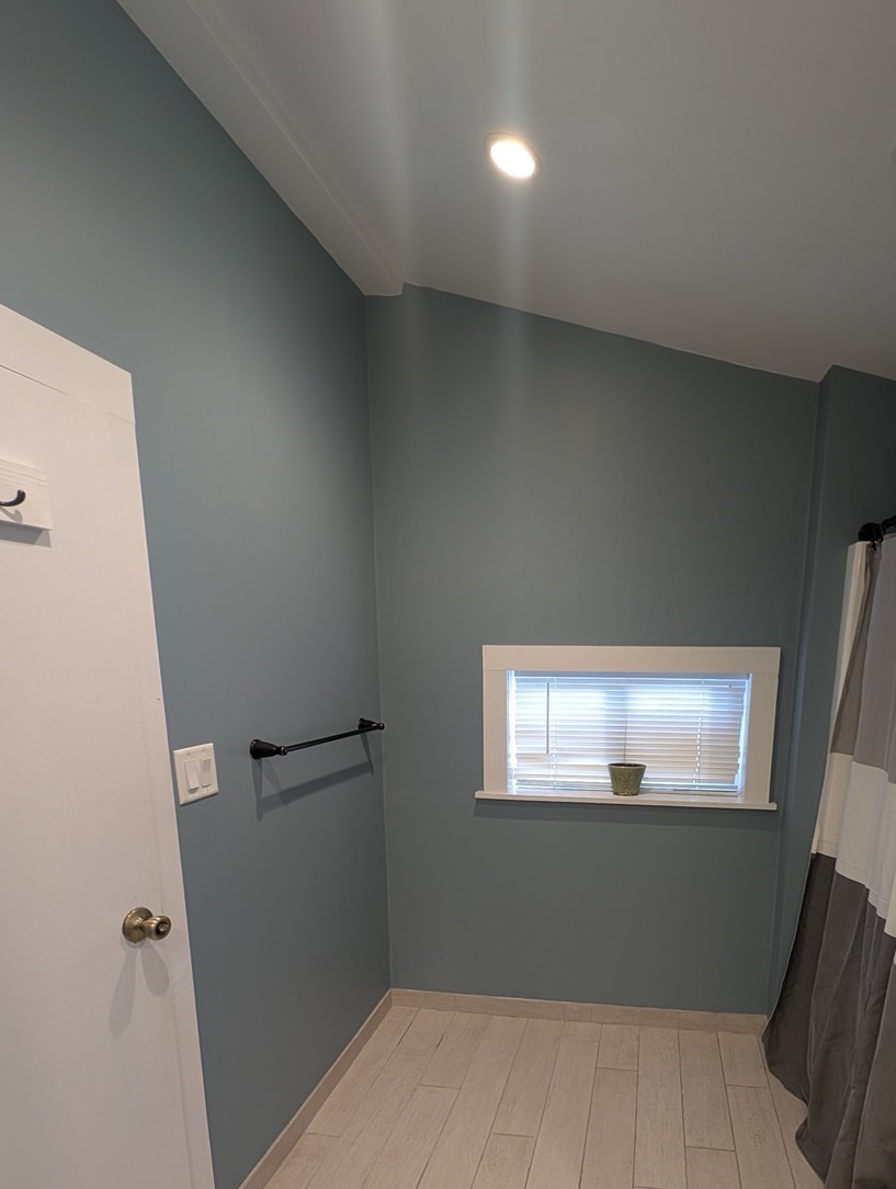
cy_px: 784
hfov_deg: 73.1
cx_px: 581
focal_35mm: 17
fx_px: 585
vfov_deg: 88.0
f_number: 1.95
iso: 61
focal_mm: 2.23
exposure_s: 1/24
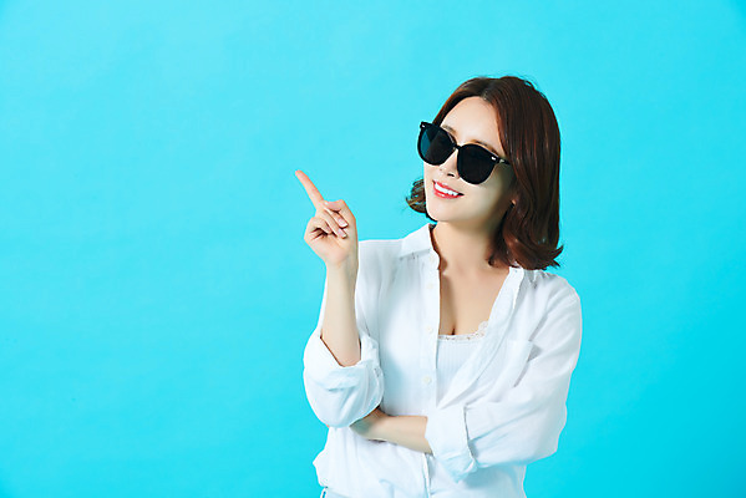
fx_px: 3006
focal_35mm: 145
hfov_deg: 14.1
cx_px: 373
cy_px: 249
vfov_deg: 9.5
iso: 100
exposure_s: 1/125
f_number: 16
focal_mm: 145
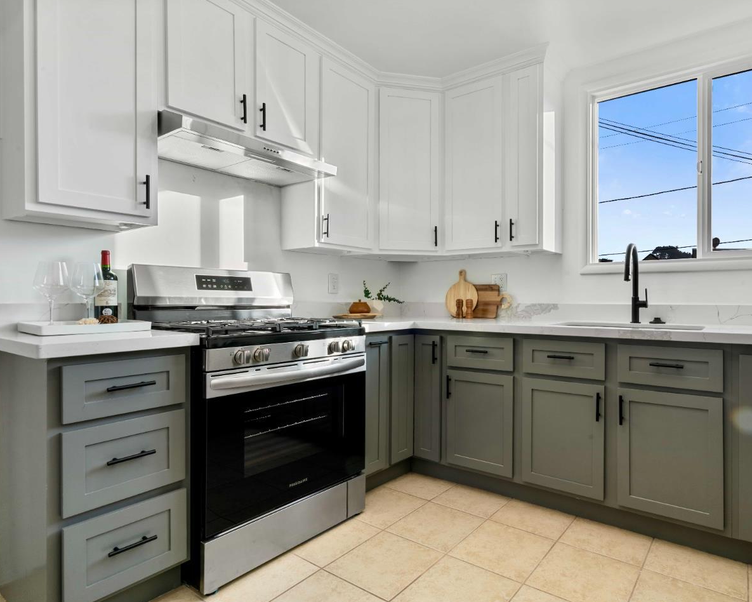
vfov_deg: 70.8
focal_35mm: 19
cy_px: 298
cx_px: 468
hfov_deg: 81.8
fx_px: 423
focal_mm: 16
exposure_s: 1/6
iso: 400
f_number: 16
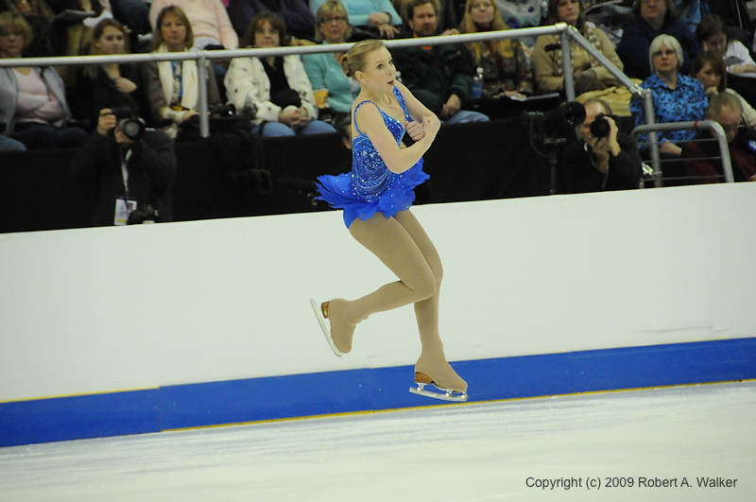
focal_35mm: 255
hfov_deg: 8.1
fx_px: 5347
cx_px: 378
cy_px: 251
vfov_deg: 5.4
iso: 3200
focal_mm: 170
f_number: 5.6
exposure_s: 1/1000
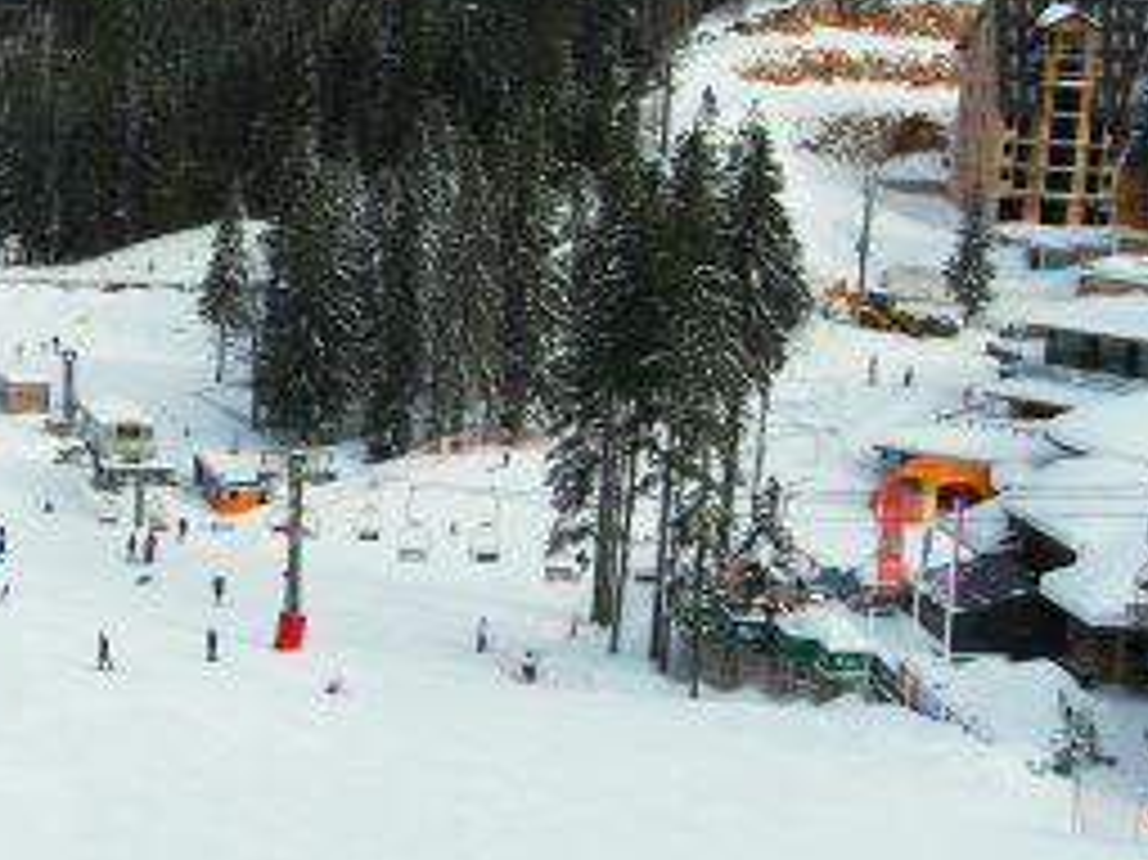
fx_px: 2188
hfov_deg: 28.8
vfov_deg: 21.9
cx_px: 239
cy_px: 167
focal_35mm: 66
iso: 80
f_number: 8.2
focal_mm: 6.3
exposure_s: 1/250
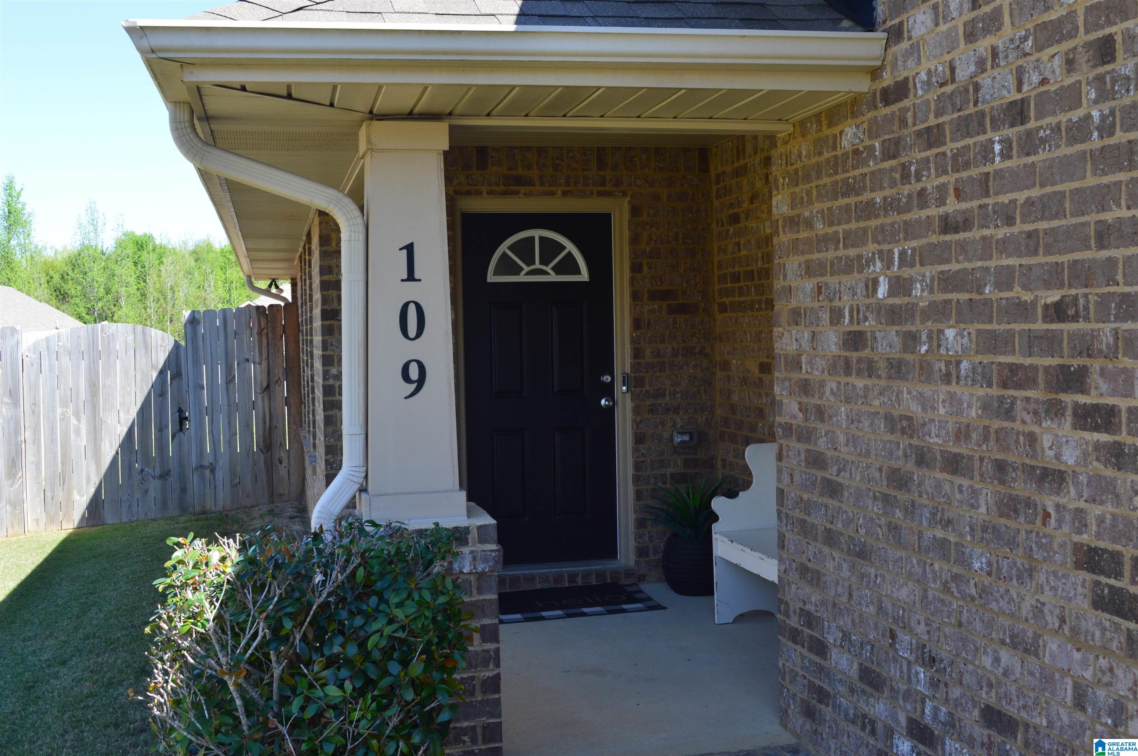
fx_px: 1232
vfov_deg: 34.1
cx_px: 569
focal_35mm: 39
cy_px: 378
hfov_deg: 49.6
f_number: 10
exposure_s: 1/200
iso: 400
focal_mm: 26
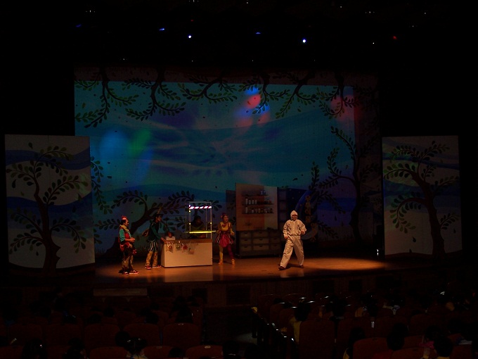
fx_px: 704
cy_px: 180
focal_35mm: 51
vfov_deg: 28.6
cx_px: 239
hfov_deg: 37.5
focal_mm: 8.5
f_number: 3.2
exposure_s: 1/60
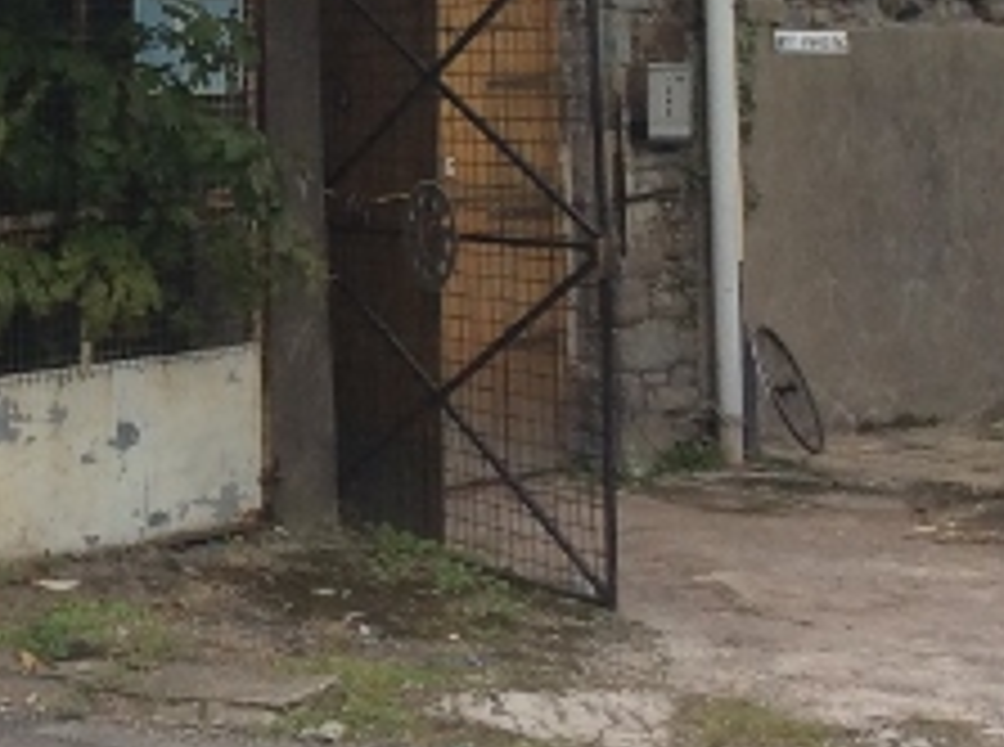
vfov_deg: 12.4
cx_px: -234
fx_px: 3326
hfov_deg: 16.4
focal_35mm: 115
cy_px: -266
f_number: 2.4
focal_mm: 3.3
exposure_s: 1/311
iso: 32
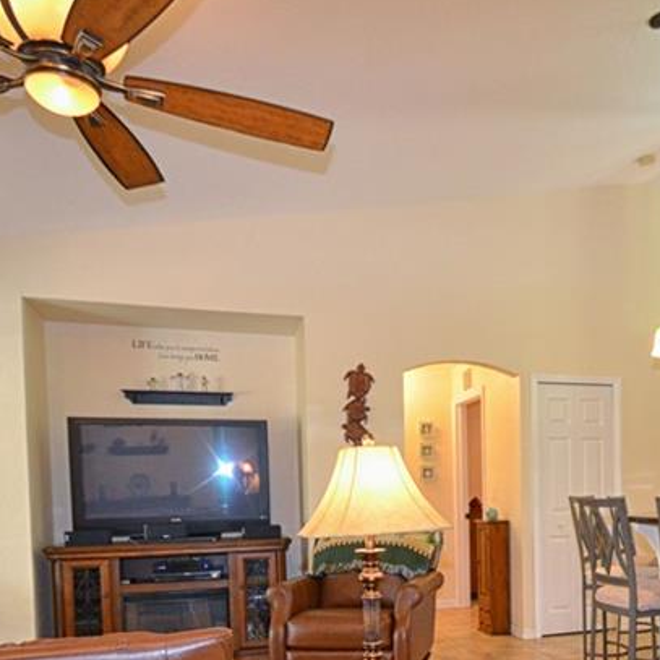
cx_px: 493
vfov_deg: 48.7
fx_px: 690
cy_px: 512
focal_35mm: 32
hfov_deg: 49.1
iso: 900
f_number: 4
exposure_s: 1/60
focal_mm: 10
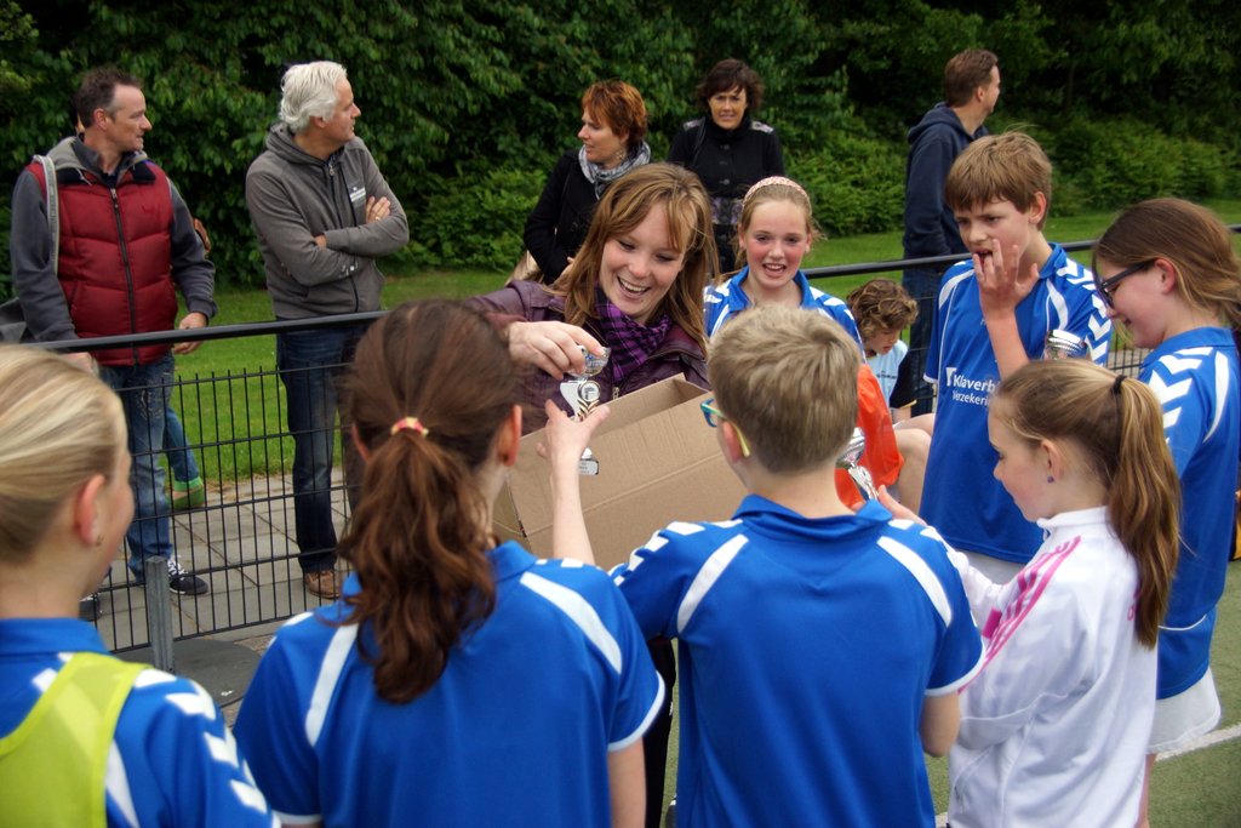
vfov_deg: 29.9
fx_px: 1551
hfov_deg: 43.6
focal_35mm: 45
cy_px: 414
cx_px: 620
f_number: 4
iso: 500
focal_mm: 30
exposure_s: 1/1000
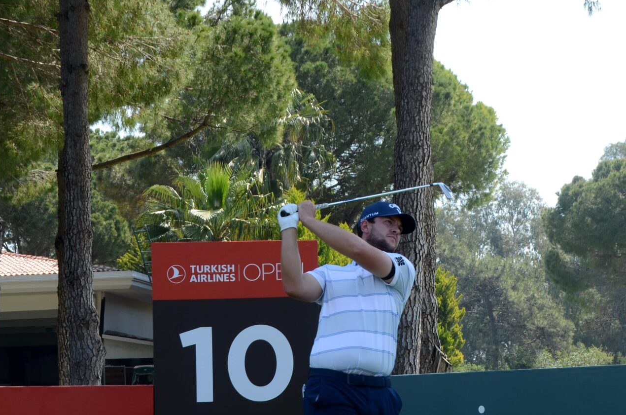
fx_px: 2204
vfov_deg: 10.7
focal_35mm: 127
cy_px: 282
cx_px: 398
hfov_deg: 16.1
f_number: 8
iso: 100
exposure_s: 1/125
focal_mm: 42
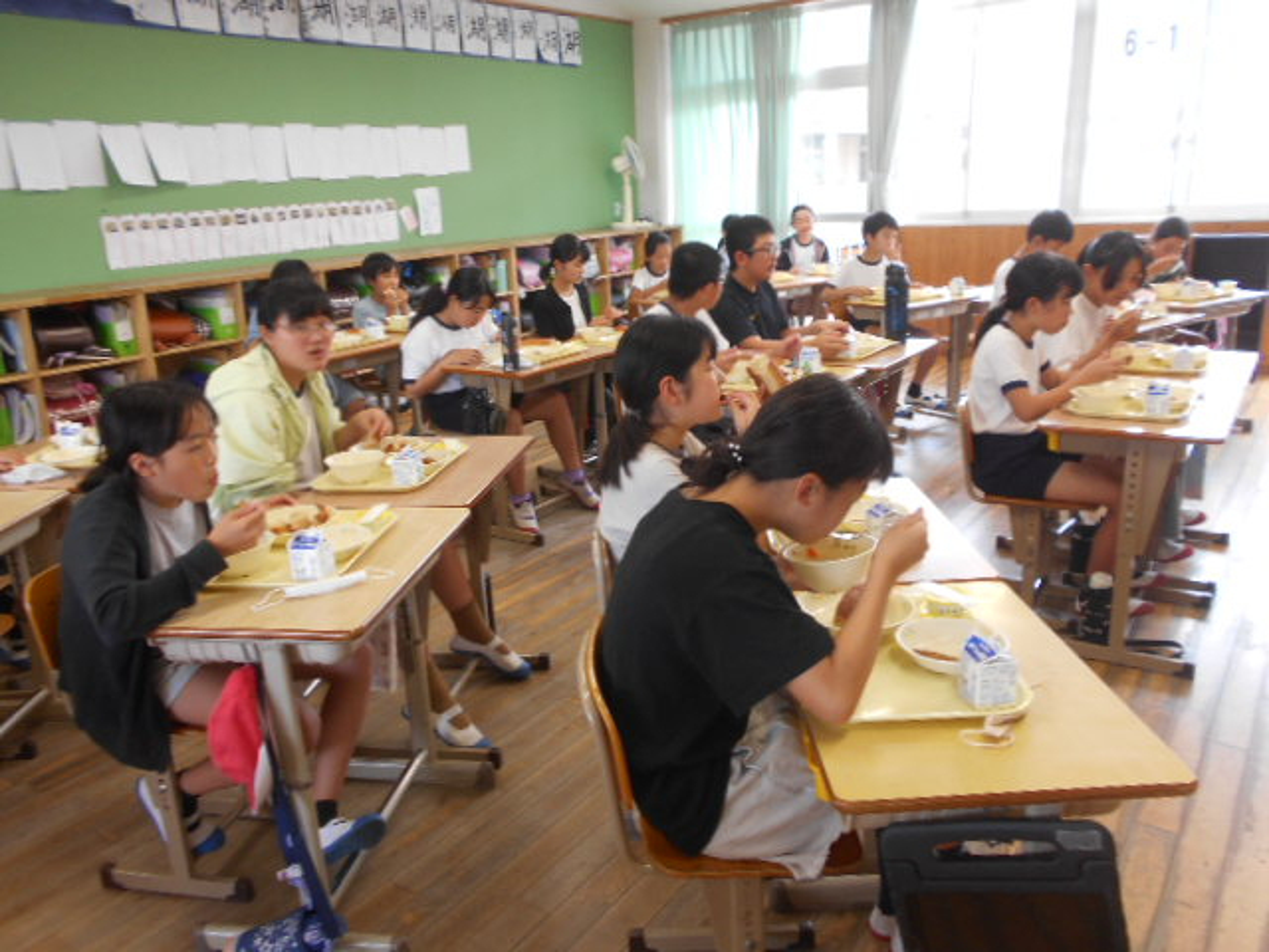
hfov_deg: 67.3
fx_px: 953
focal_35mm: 26
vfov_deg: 53.1
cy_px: 476
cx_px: 634
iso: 110
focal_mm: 4.6
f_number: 3.2
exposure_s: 1/30
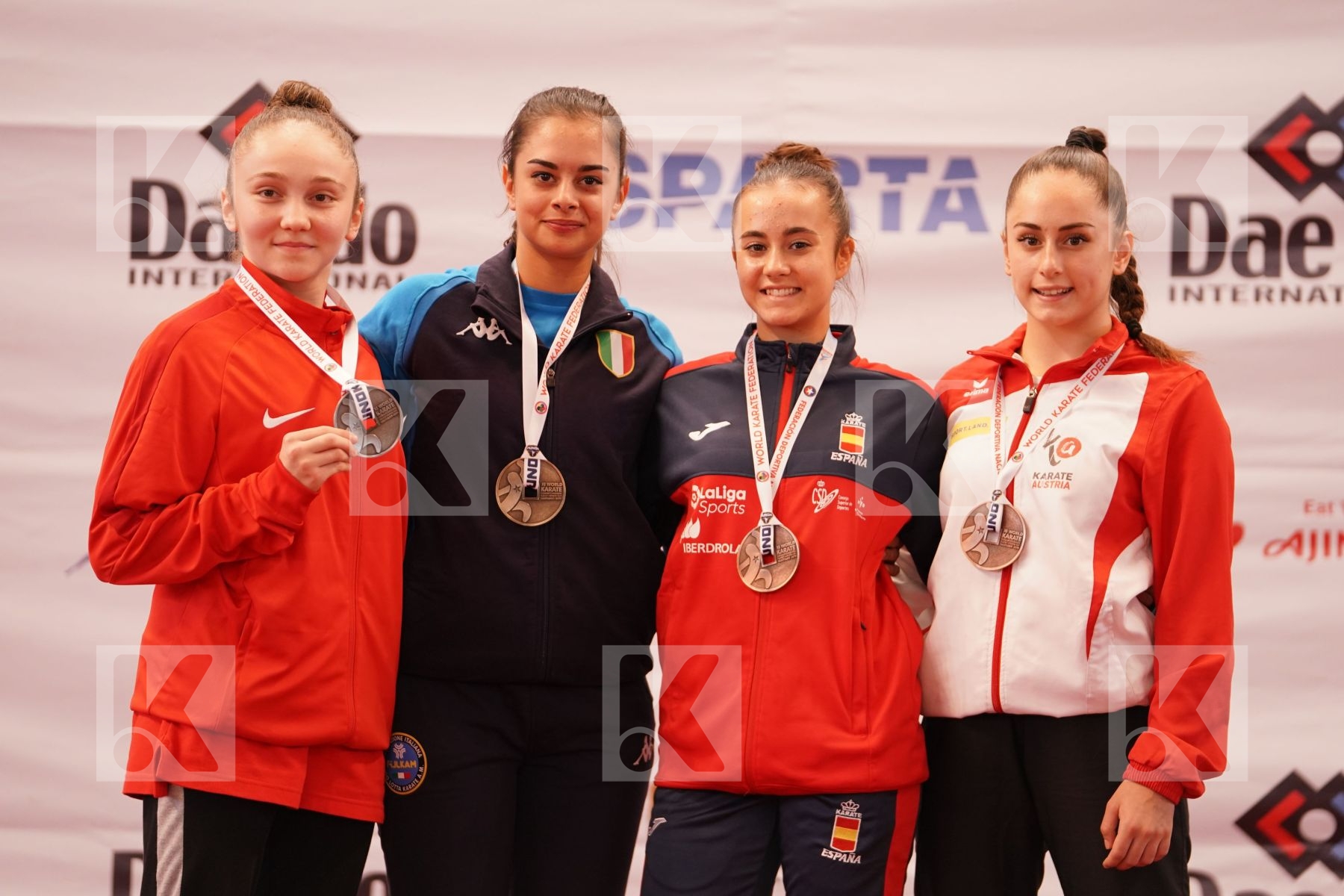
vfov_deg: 8.8
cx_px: 672
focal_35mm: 156
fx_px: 5824
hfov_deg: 13.2
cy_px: 448
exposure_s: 1/250
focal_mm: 156
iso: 1250
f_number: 2.8
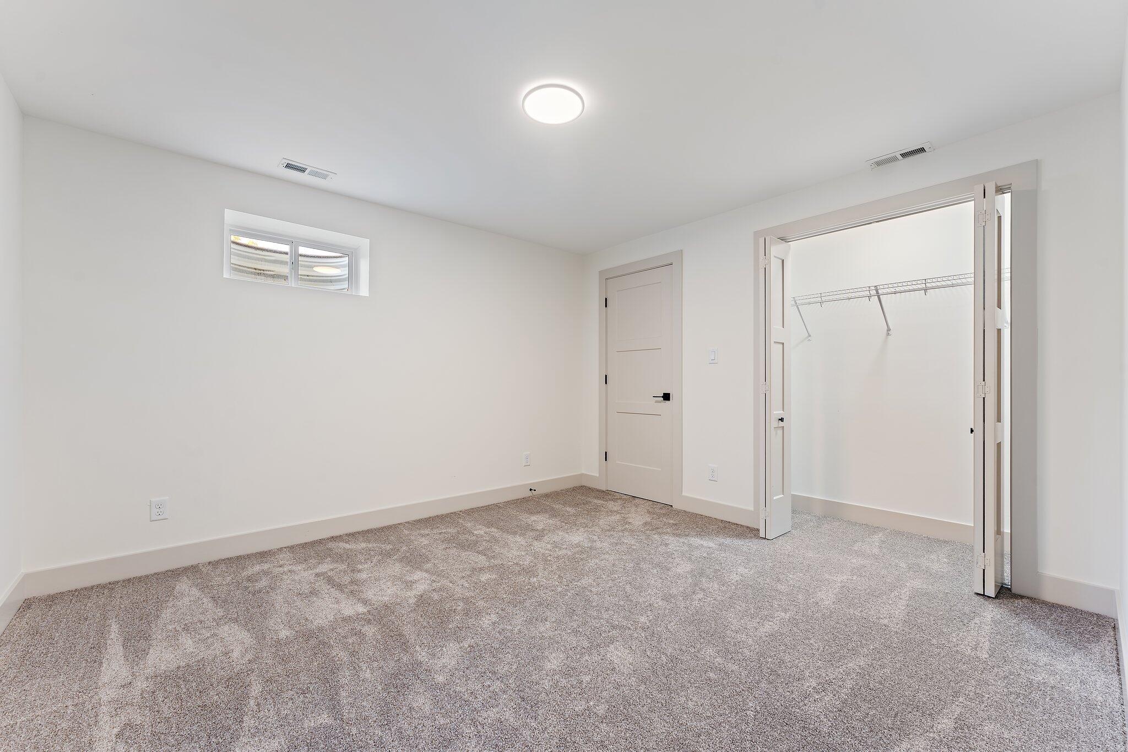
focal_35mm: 14
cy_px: 376
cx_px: 564
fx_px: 439
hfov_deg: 104.3
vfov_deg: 81.2
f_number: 9
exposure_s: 2.5
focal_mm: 14
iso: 100
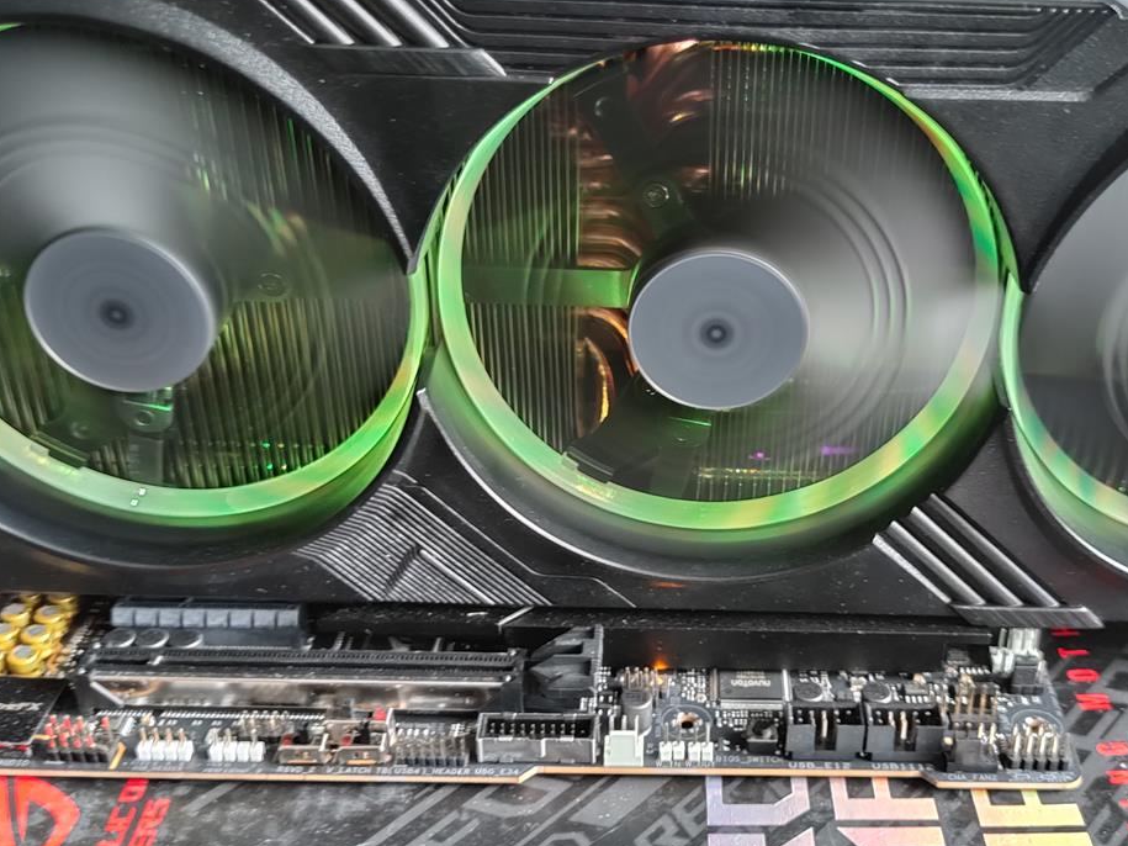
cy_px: 400
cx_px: 719
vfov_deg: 35.1
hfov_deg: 45.3
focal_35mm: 41
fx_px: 1336
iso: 731
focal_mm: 6.78
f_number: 1.85
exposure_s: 1/13
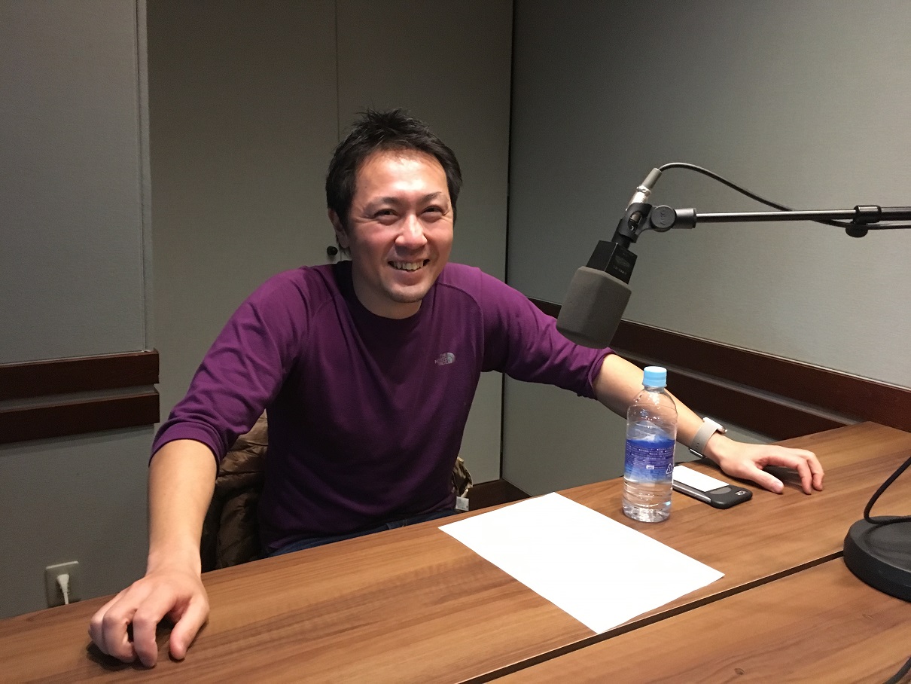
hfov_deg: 61.6
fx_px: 763
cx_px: 456
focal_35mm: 29
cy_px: 342
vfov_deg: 48.2
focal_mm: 4.15
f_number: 2.2
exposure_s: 1/15
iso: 250
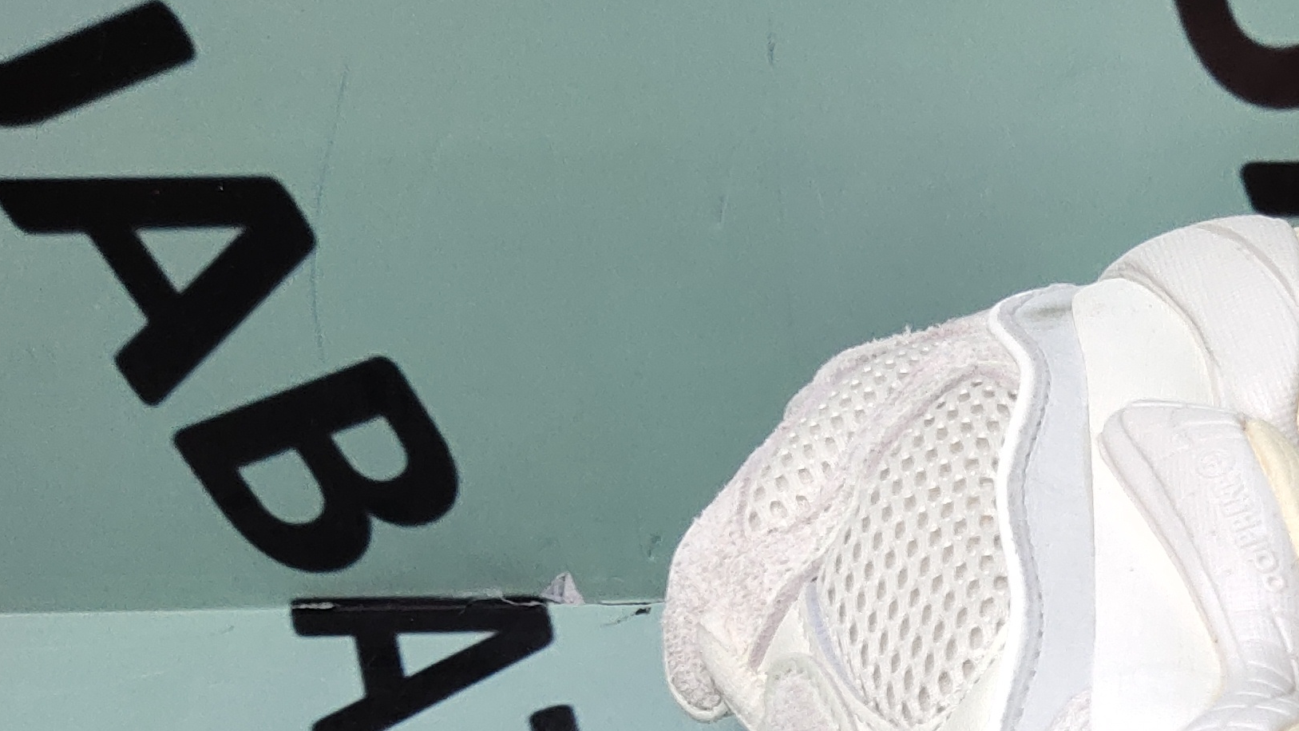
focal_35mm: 81
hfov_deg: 25.3
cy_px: 1087
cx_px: 1208
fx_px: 2790
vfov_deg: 14.0
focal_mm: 4.35
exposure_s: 1/100
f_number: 1.79
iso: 80
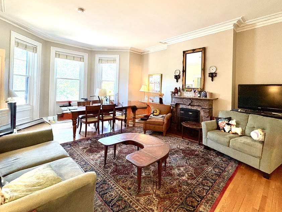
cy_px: 89
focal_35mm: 17
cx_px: 166
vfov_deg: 74.2
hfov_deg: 90.1
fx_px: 138
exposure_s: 1/60
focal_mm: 2.22
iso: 500
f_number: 2.2
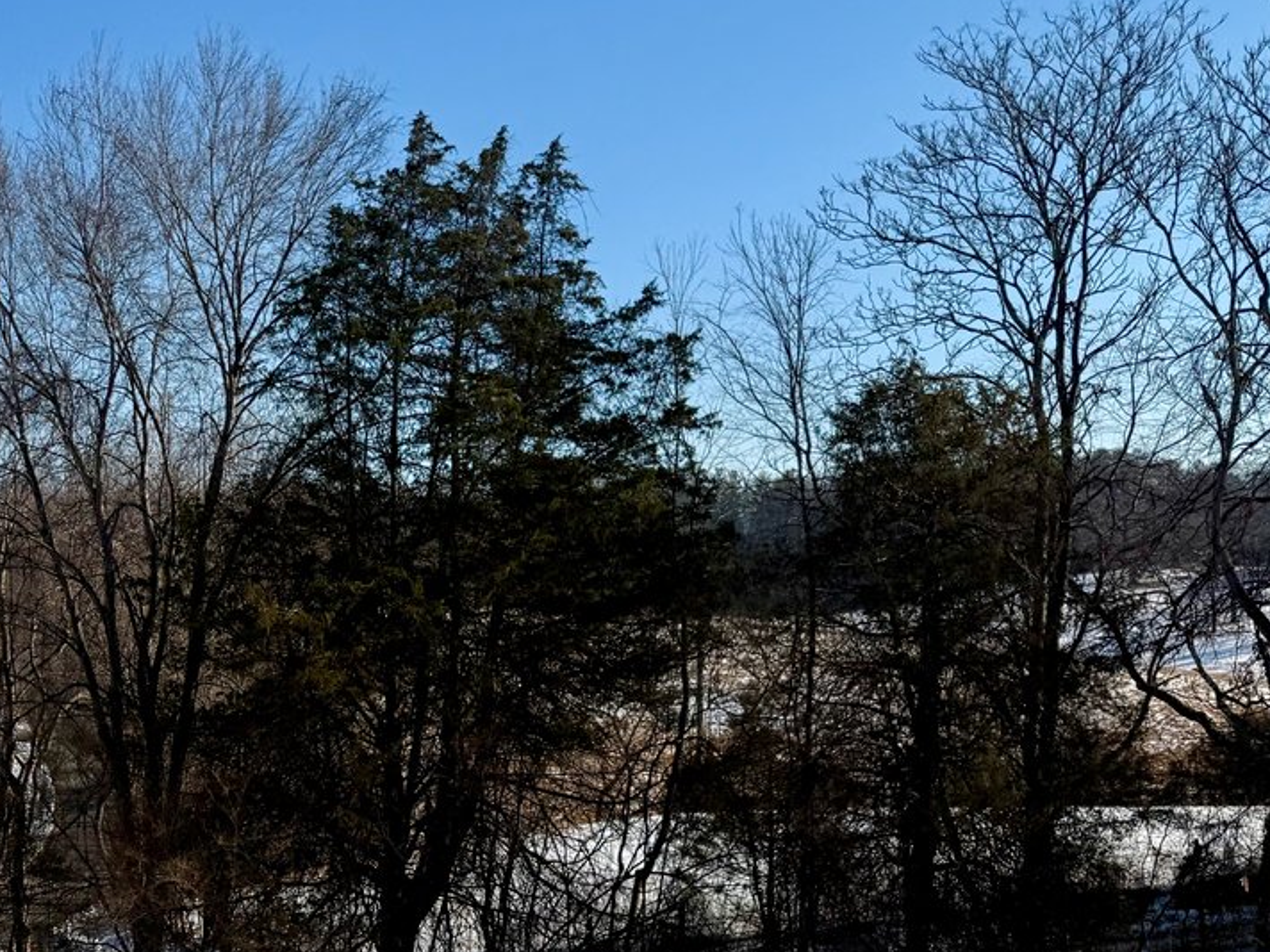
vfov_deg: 27.2
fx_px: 1871
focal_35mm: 51
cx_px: 81
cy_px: 921
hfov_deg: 34.9
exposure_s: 1/8130
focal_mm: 6.76
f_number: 1.78
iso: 80
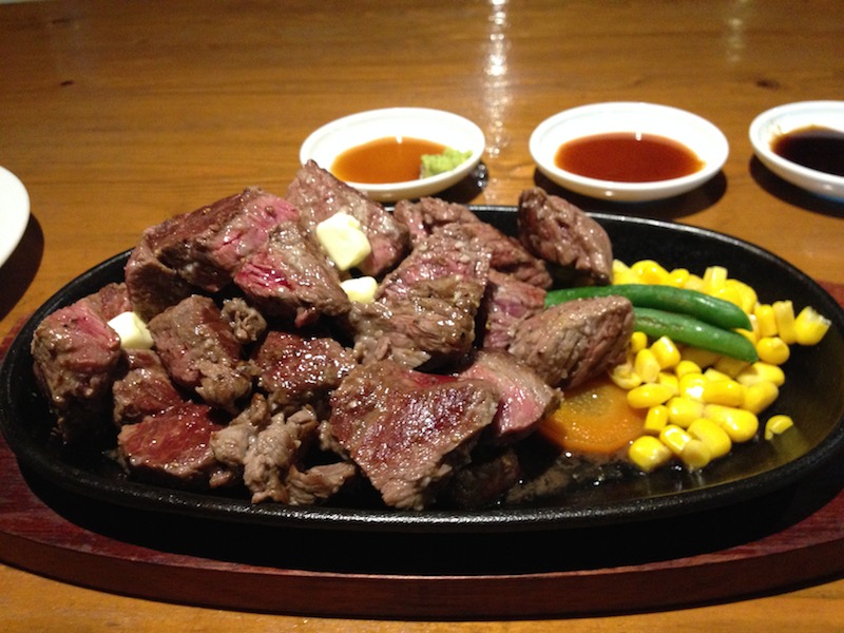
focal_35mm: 33
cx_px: 422
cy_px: 316
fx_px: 805
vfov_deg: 42.9
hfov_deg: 55.4
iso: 400
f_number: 2.4
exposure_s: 1/20
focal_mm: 4.12
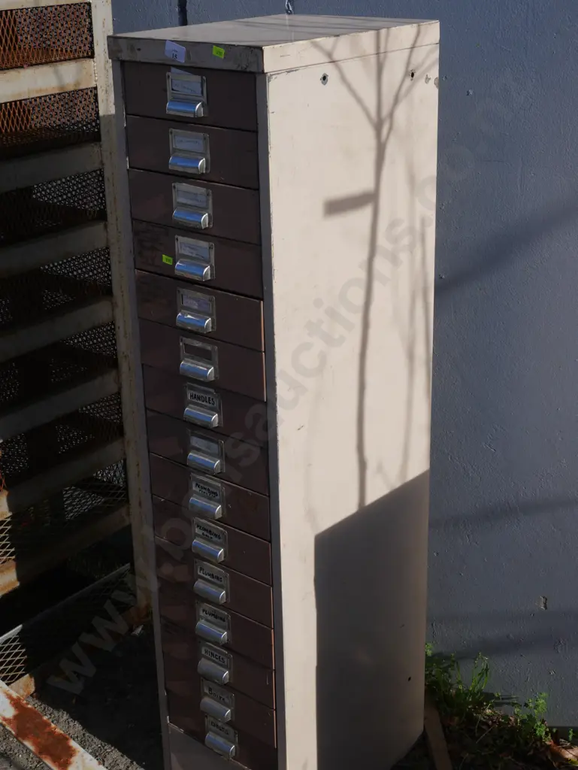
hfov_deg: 28.1
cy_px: 385
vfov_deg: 36.8
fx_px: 1157
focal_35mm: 52
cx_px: 289
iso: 200
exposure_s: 1/400
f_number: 11
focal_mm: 26
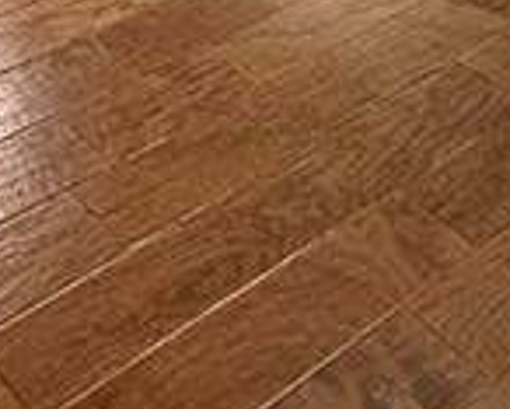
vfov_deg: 15.3
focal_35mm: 72
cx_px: -220
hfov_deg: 22.4
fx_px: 1087
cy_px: -493
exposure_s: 1/60
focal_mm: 2.22
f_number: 2.2
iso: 500
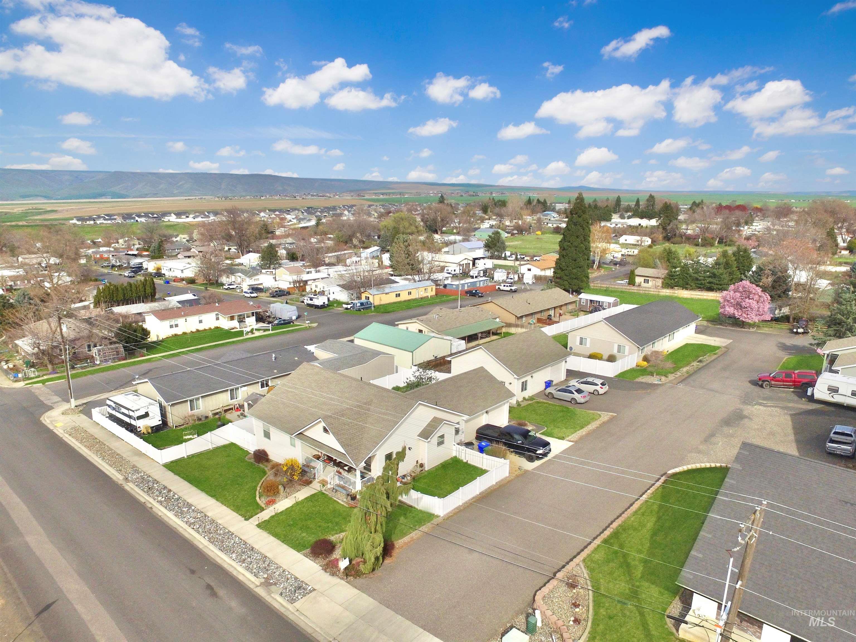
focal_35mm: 20
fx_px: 495
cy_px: 321
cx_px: 428
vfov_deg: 66.0
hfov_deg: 81.7
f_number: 2.8
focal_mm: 3.61
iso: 100
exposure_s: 1/816
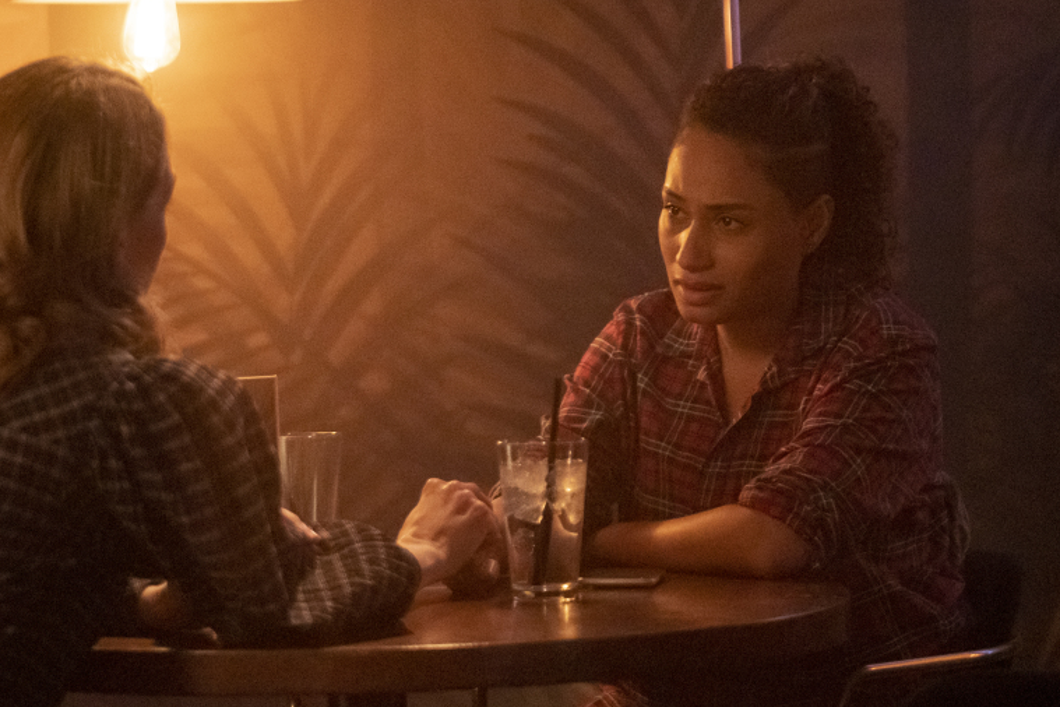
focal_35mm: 158
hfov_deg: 13.0
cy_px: 316
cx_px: 384
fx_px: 4652
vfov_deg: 8.7
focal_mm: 100
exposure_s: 1/100
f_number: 2.8
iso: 8000
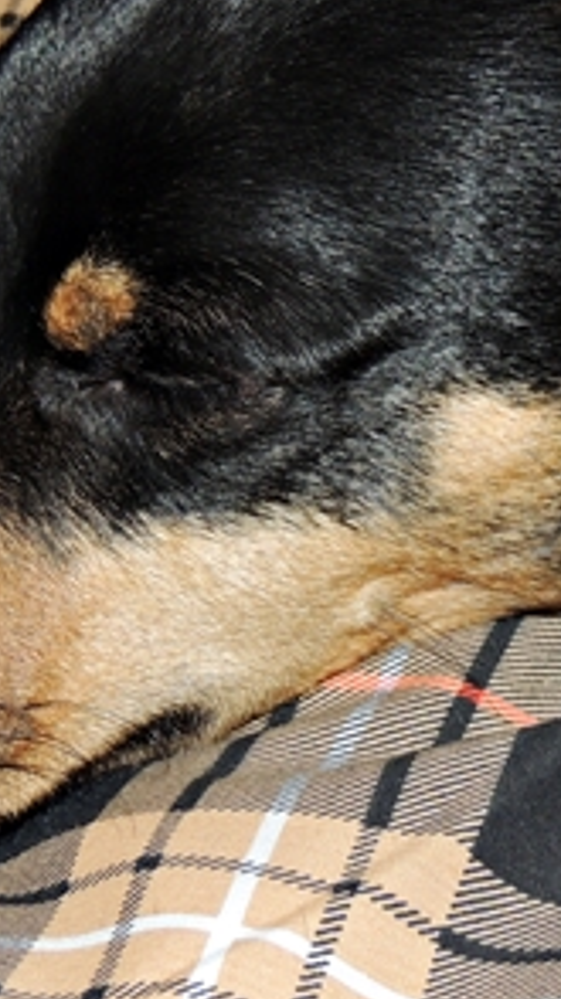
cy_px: 270
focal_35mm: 122
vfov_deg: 17.5
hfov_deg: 9.9
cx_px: 442
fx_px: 3232
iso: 200
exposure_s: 1/30
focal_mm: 8.3
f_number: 3.5
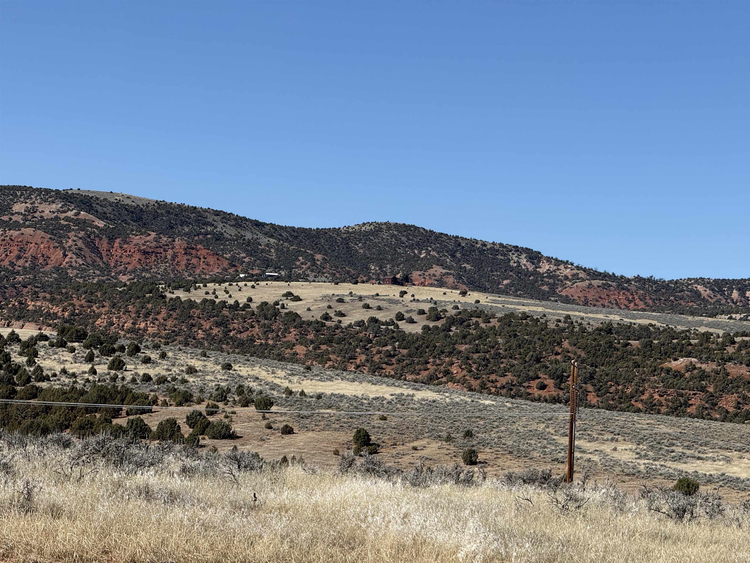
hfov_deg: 16.4
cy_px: 282
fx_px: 2600
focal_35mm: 120
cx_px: 375
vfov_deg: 12.3
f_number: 2.8
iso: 80
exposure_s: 1/3058
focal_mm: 15.66
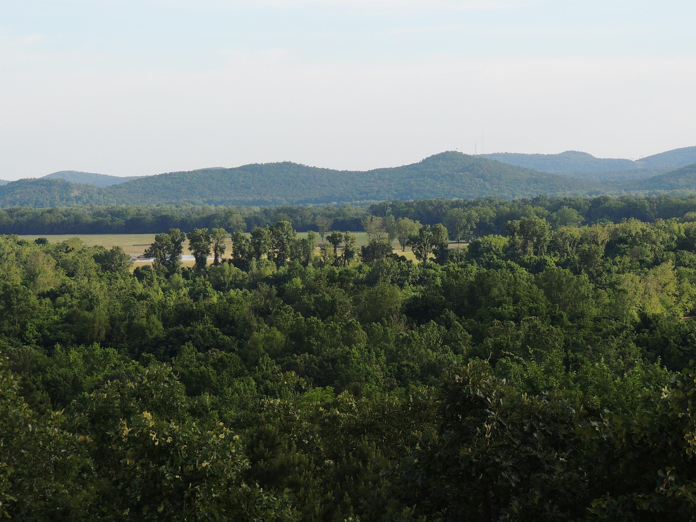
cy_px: 210
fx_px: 2493
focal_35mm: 124
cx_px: 332
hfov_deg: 15.9
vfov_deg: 11.9
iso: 100
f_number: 4.1
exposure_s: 1/400
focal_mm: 17.8
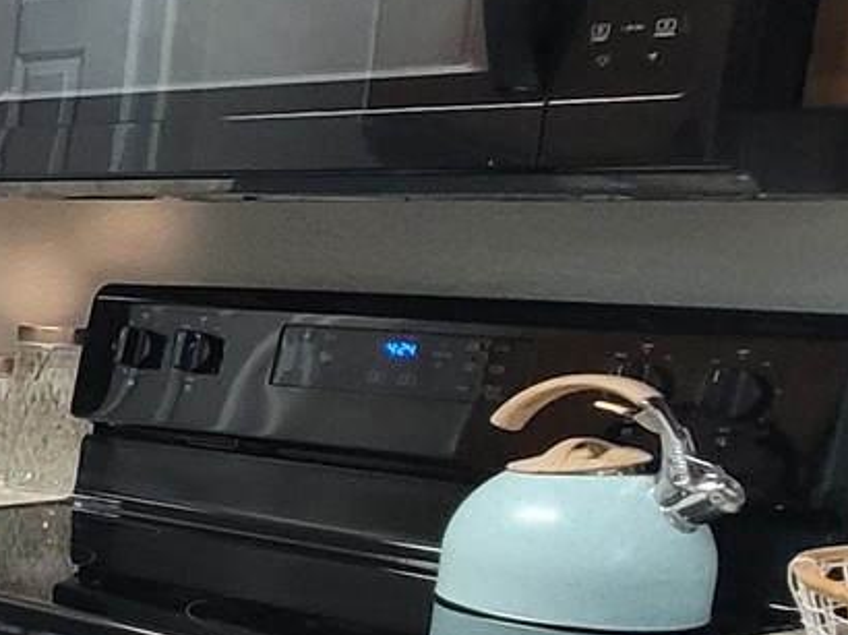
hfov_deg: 19.1
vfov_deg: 22.1
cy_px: 567
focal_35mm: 65
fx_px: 1591
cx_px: -819
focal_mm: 2.2
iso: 320
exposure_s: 1/40
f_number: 2.2
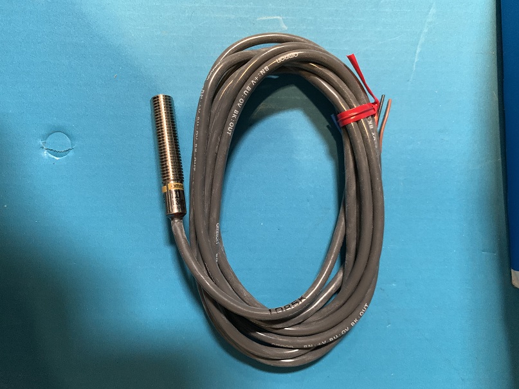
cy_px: 194
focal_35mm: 26
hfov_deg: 67.3
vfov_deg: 53.1
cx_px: 260
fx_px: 390
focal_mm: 4.25
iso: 400
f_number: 1.8
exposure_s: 1/34
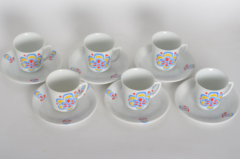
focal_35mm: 75
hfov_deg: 27.0
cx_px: 120
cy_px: 80
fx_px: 499
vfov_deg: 18.1
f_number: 11
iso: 100
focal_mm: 50
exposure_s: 1/125
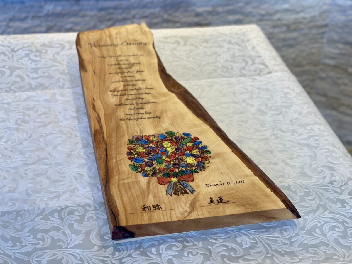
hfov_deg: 30.3
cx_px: 176
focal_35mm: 64
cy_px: 132
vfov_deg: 22.9
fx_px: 651
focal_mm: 7.5
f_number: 2.2
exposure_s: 1/111
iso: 100
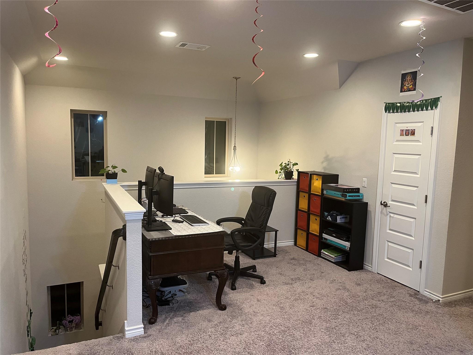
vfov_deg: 53.1
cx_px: 236
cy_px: 178
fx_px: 355
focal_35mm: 26
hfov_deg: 67.3
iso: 200
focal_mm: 5.1
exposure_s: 1/60
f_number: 1.6
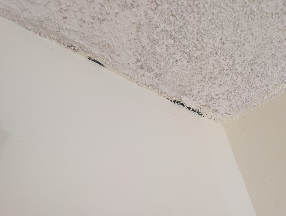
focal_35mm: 24
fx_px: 199
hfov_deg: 71.5
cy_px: 108
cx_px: 143
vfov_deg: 56.9
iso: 1134
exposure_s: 1/124
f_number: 1.68
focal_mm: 6.9
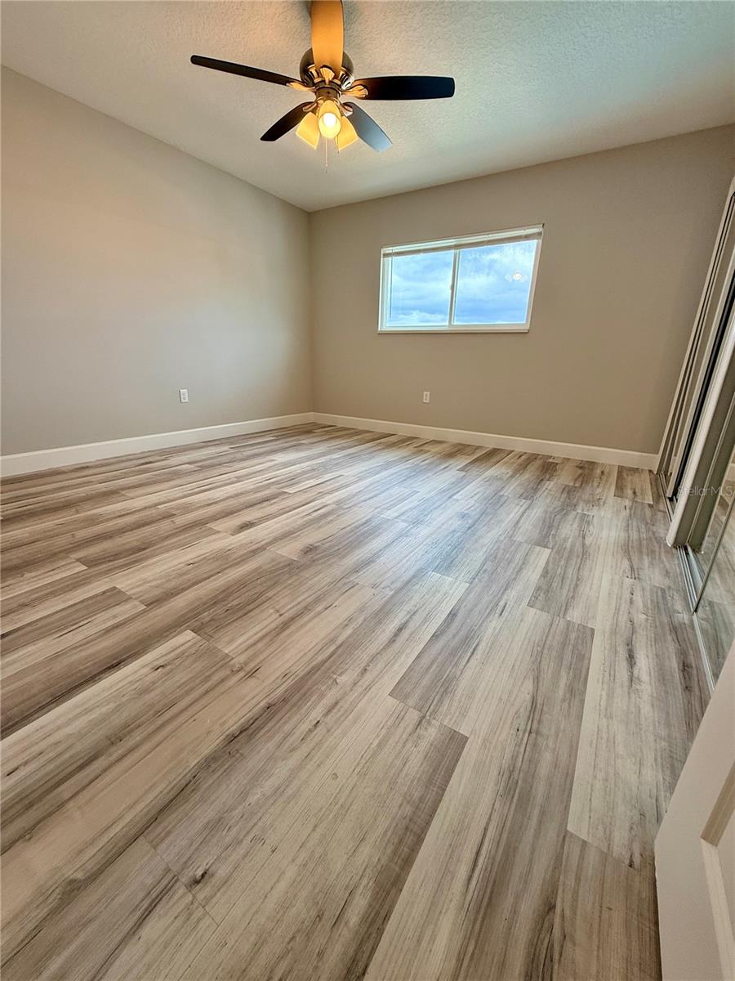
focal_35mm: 14
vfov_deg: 102.1
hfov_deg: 85.7
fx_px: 396
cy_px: 490
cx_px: 368
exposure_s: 1/99
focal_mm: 2.22
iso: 100
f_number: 2.2
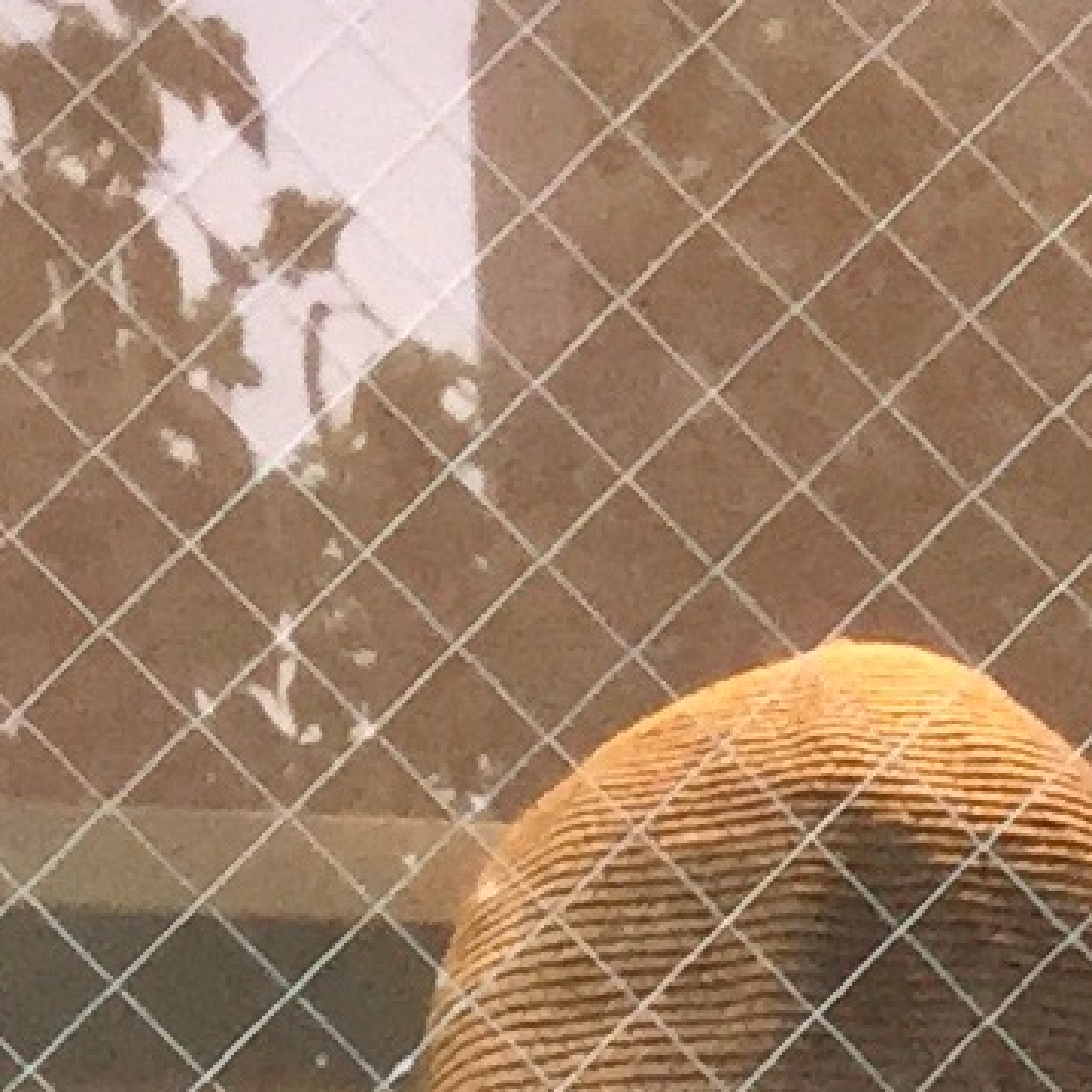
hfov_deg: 6.9
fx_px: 8887
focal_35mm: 249
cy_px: 4392
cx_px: 1536
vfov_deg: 5.9
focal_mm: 3.3
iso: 40
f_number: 2.4
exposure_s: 1/120
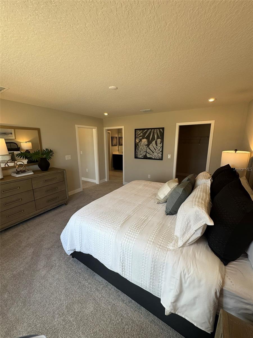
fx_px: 136
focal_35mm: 14
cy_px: 169
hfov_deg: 85.7
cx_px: 126
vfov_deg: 102.1
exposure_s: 1/142
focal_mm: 2.22
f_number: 2.2
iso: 40
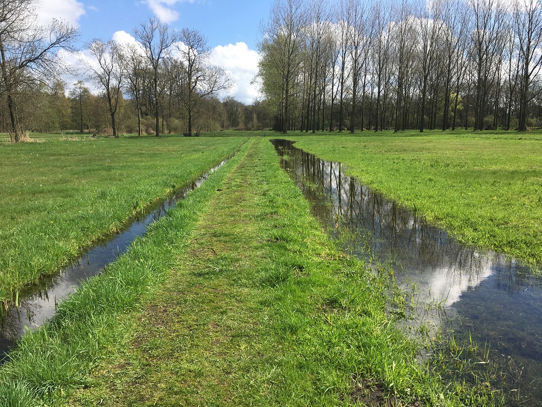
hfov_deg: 61.7
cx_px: 271
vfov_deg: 48.2
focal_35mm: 29
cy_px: 204
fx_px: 454
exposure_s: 1/1425
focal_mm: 4.15
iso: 25
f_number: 2.2
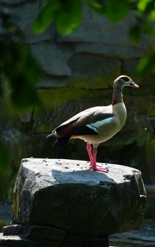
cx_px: 78
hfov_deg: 3.0
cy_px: 122
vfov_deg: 4.8
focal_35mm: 440
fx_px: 2967
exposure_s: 1/500
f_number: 6.3
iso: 500
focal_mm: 277
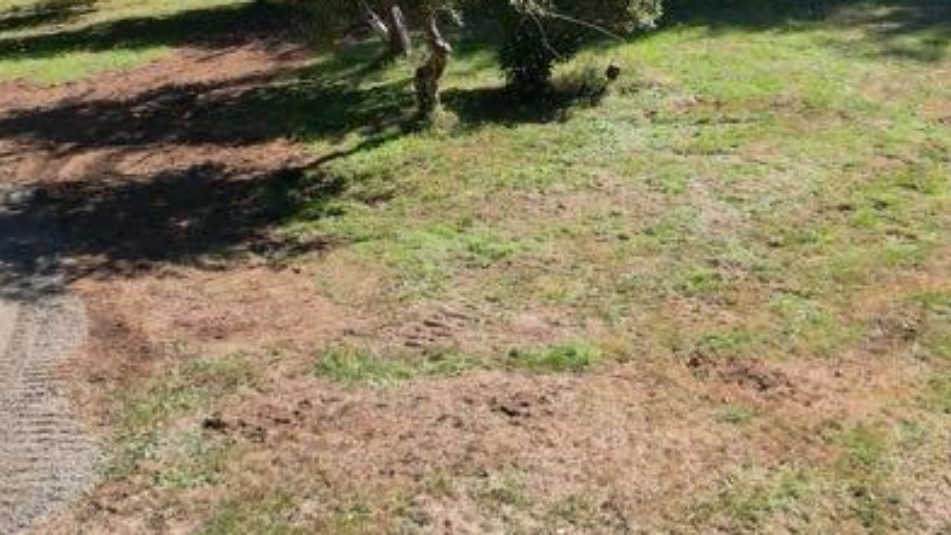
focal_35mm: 52
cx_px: 564
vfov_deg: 21.2
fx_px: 1311
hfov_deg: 39.7
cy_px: -134
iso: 100
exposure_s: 1/1000
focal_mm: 8.38
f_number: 2.8
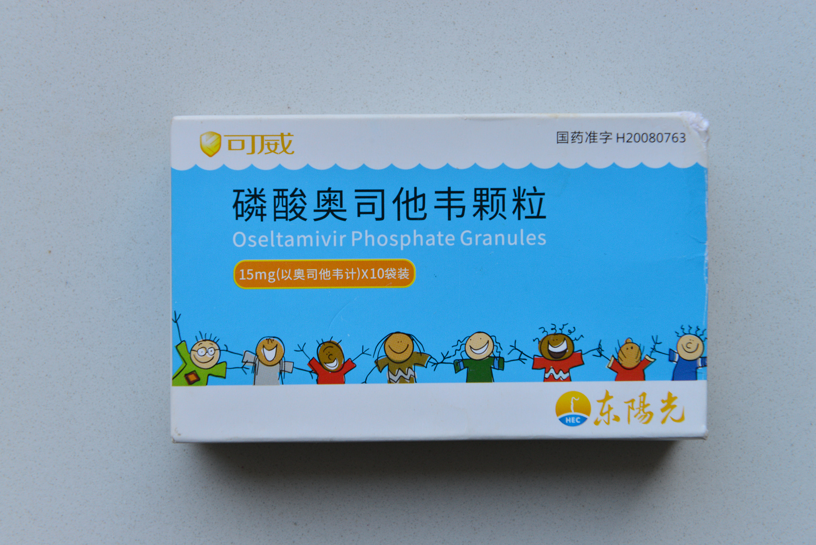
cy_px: 272
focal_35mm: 62
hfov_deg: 32.4
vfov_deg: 21.9
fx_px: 1406
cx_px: 408
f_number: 7.1
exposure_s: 1/100
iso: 500
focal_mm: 62
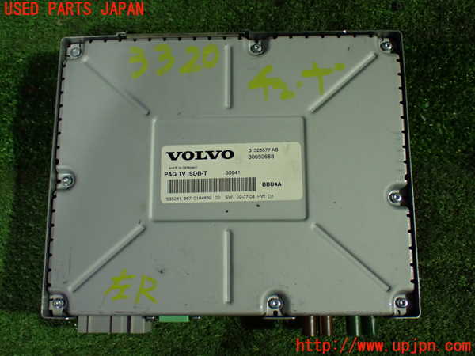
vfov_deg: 35.1
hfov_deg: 45.8
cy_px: 178
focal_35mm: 41
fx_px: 563
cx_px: 238
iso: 800
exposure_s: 1/60
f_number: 2.8
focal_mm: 7.31
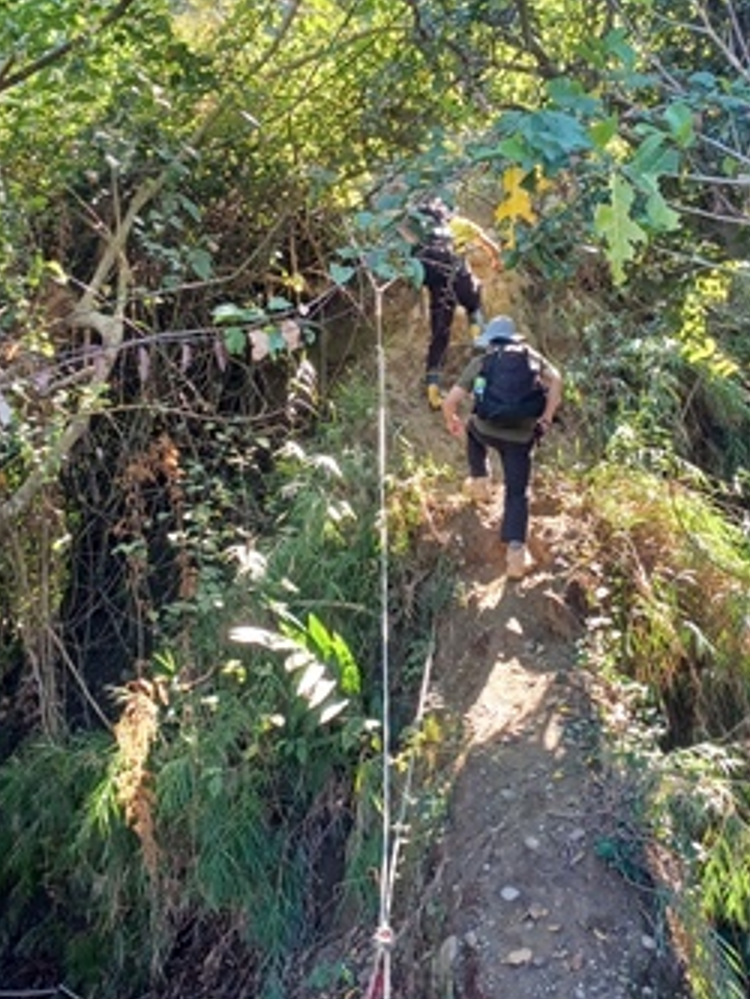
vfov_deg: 41.9
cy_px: 405
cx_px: 345
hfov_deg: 32.2
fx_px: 1299
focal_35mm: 45
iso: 100
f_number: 1.8
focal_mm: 4.6
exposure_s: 1/60
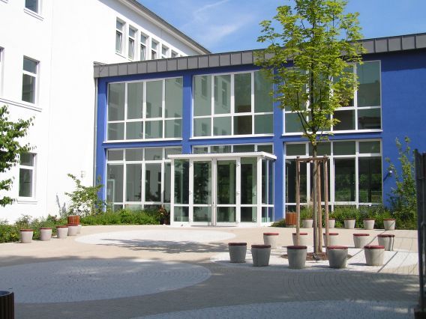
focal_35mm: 47
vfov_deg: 30.9
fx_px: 578
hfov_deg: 40.4
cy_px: 160
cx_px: 213
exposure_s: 1/1000
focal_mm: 7.8
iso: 50
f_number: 3.5
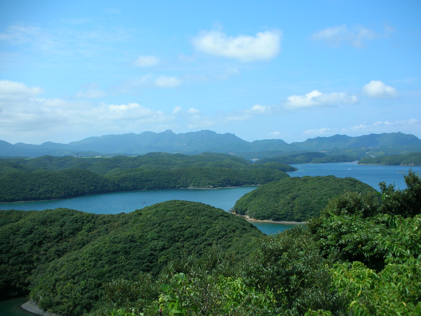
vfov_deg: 31.5
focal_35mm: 46
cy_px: 158
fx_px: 559
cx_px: 210
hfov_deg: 41.2
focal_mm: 7.7
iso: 50
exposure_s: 1/67.7
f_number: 9.9
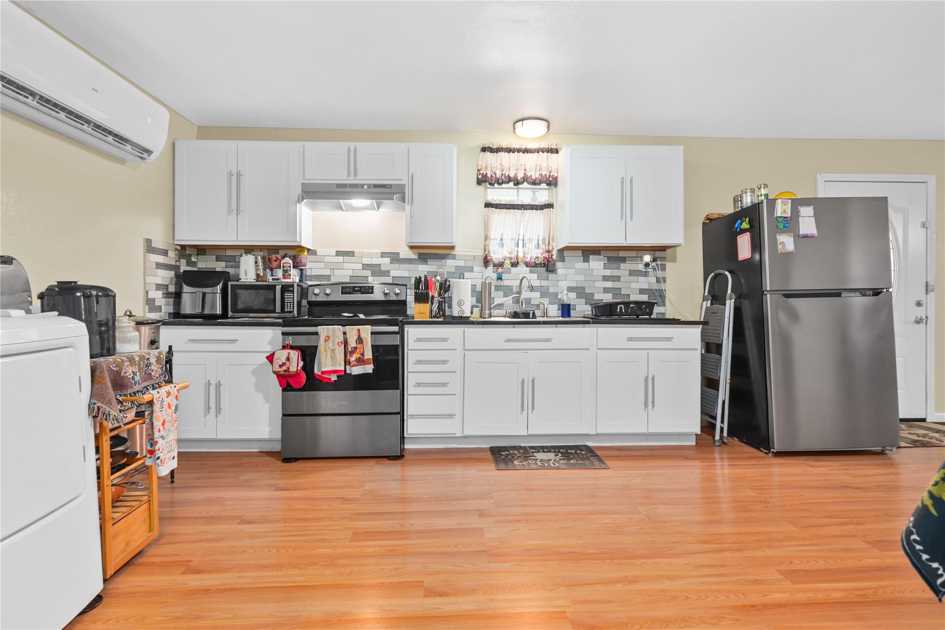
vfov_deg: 70.5
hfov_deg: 93.3
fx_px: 446
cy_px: 315
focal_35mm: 17
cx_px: 472
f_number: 8
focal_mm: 17
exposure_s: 1/1.67
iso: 400
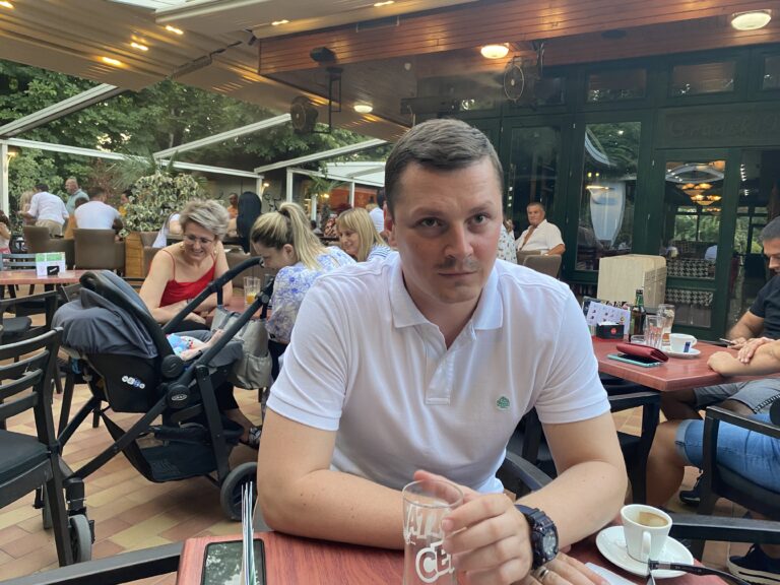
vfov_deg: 53.1
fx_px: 586
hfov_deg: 67.3
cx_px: 390
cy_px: 292
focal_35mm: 26
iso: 160
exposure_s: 1/50
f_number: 1.8
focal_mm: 4.25
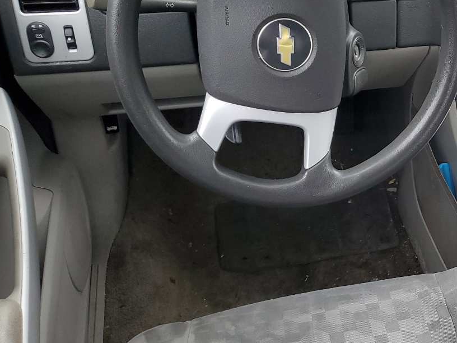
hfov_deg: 34.6
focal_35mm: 51
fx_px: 673
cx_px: 440
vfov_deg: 28.5
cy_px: 128
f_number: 1.5
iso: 59
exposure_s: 1/120
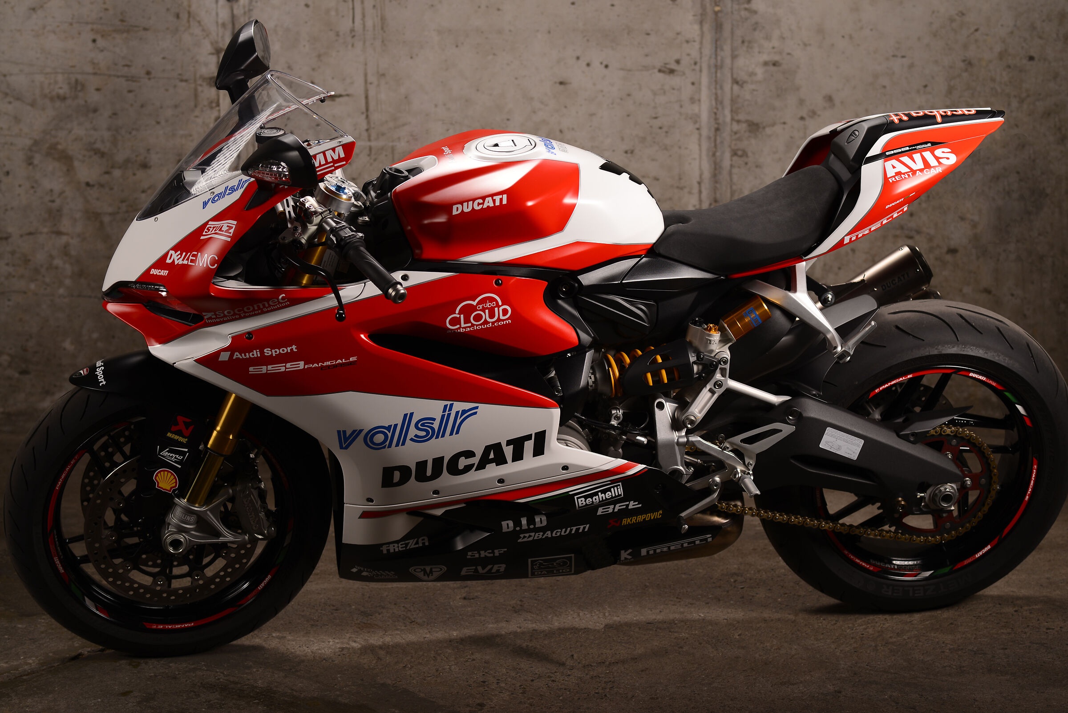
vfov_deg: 16.1
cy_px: 356
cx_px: 534
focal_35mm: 85
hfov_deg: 23.9
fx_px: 2522
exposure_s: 1/125
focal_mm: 85
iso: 100
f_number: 5.6
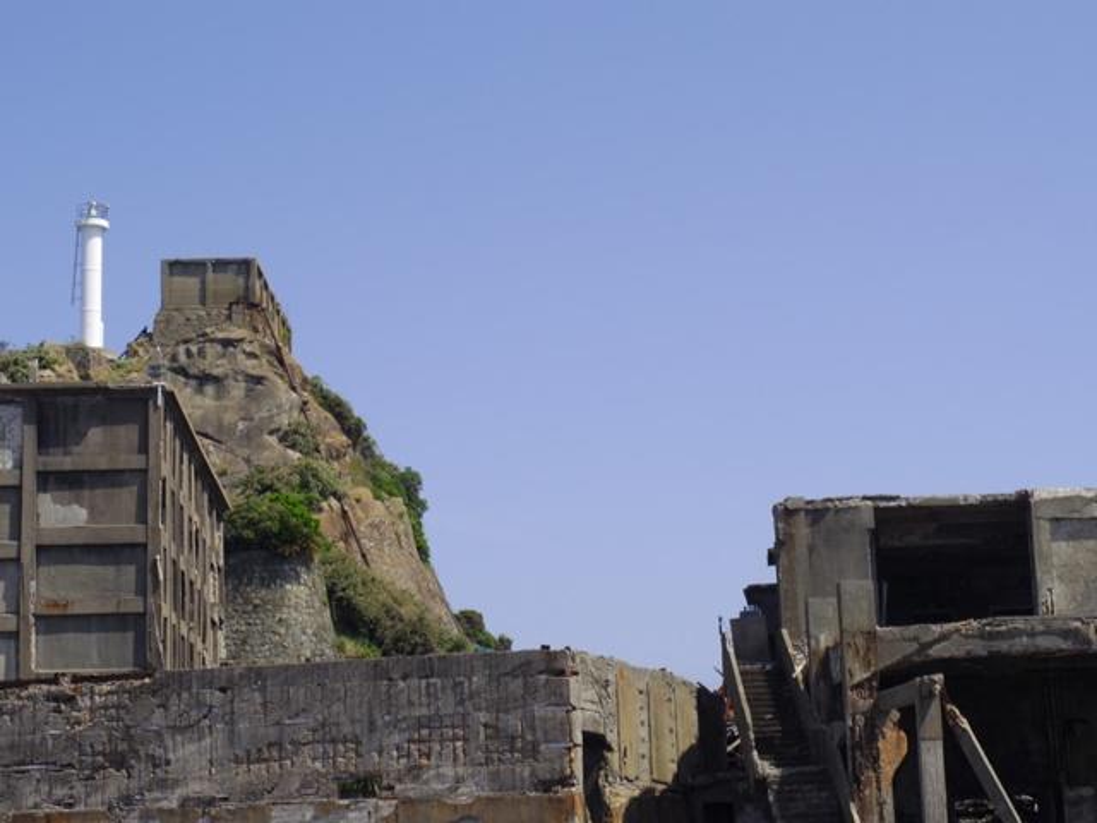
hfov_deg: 29.0
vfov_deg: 21.9
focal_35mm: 67
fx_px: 2123
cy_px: 412
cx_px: 548
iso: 100
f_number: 5
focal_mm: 14.5
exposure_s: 1/500
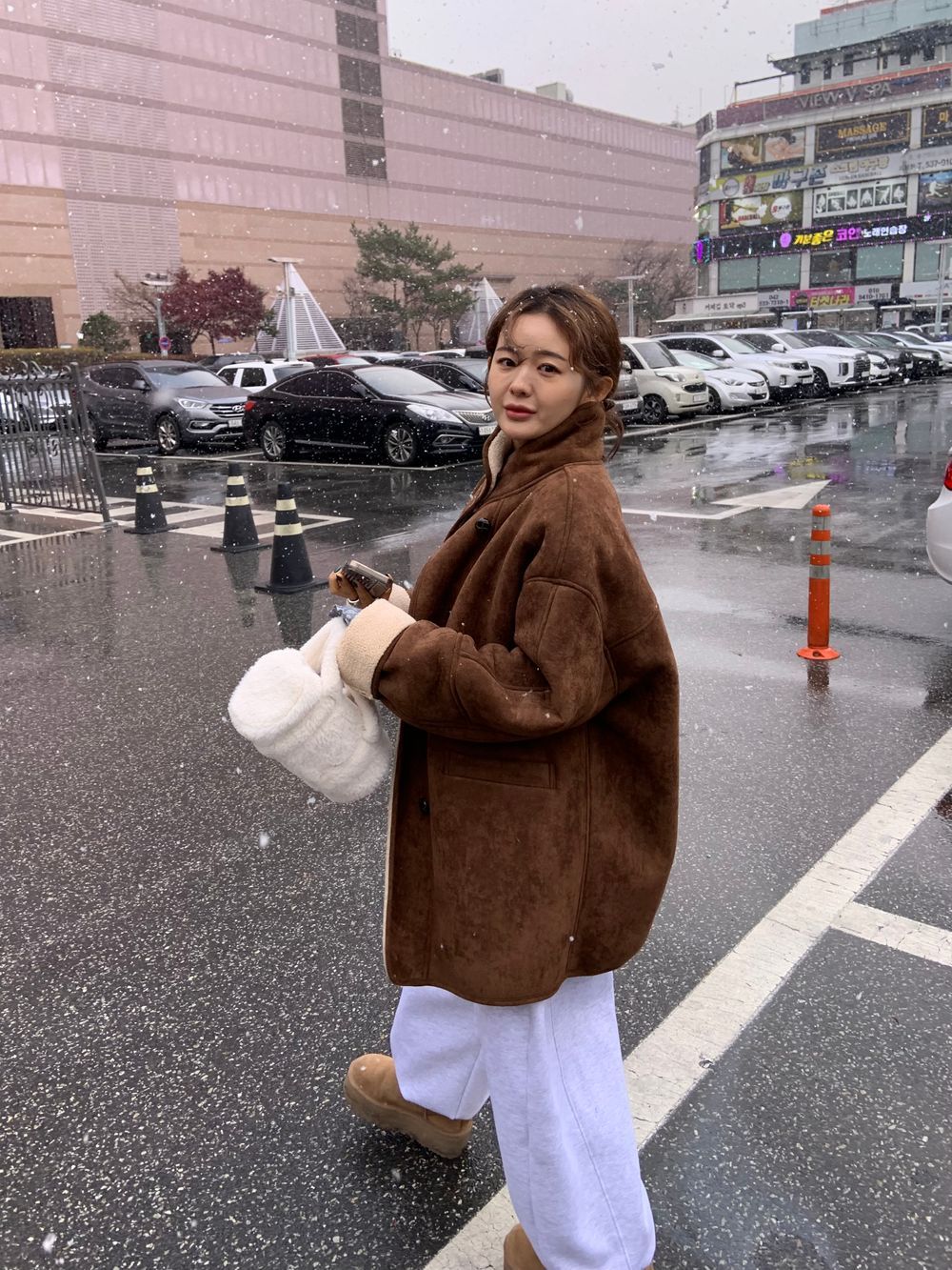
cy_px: 635
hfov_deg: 53.1
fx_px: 953
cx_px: 476
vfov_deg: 67.3
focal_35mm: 26
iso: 25
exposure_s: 1/121
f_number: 1.8
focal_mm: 4.25
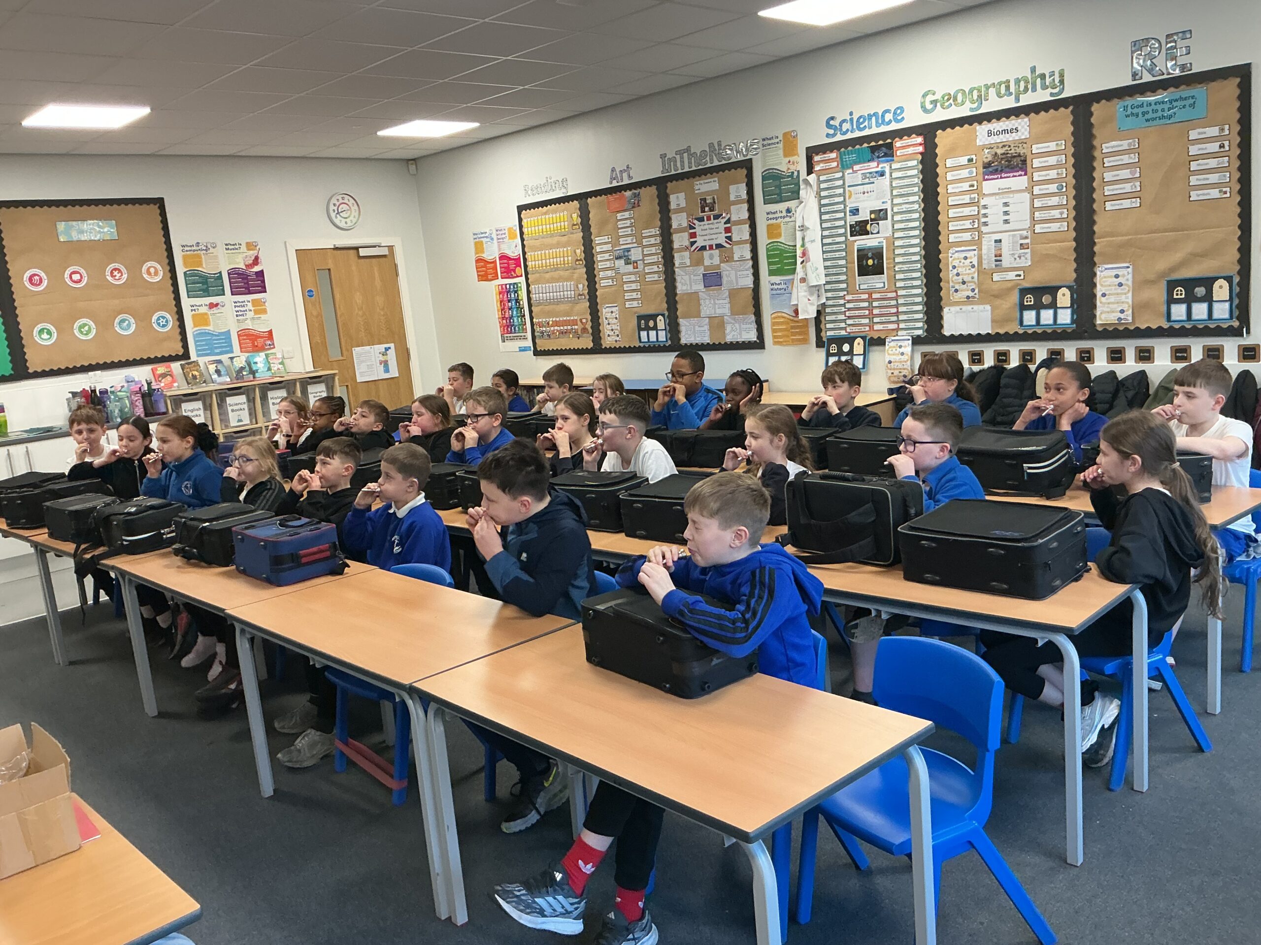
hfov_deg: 61.7
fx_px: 1056
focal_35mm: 29
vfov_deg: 48.2
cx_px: 630
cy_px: 472
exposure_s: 1/60
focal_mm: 3
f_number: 1.8
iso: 125
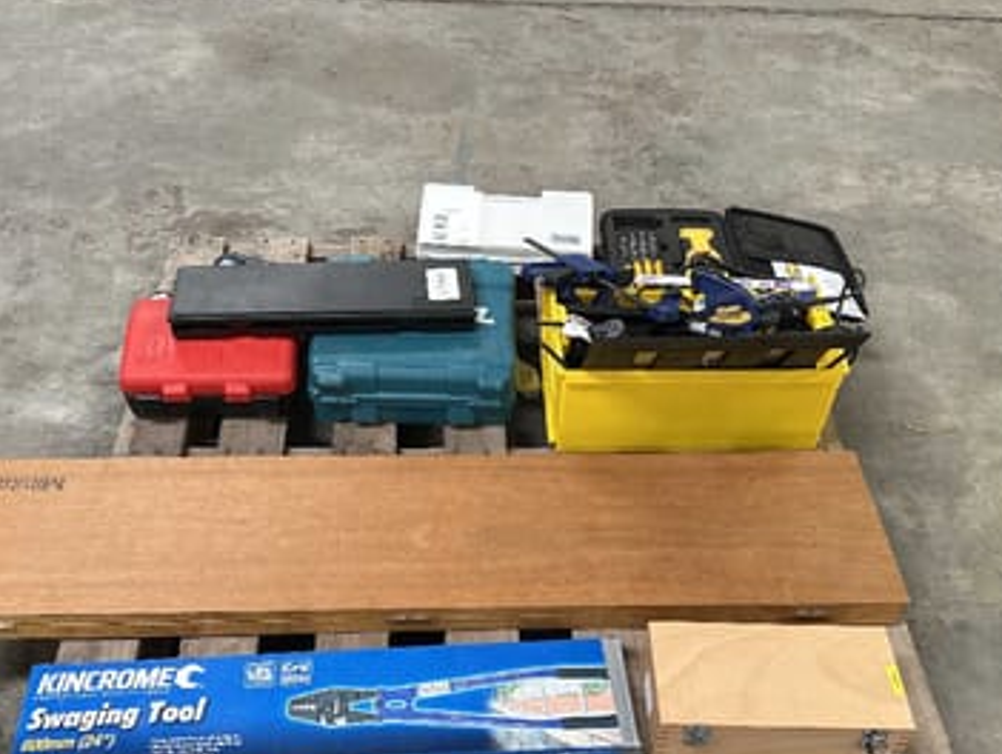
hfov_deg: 50.1
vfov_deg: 38.2
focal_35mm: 37
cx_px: 480
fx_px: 1072
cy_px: 516
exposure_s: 1/113
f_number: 1.5
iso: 125
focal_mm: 5.7
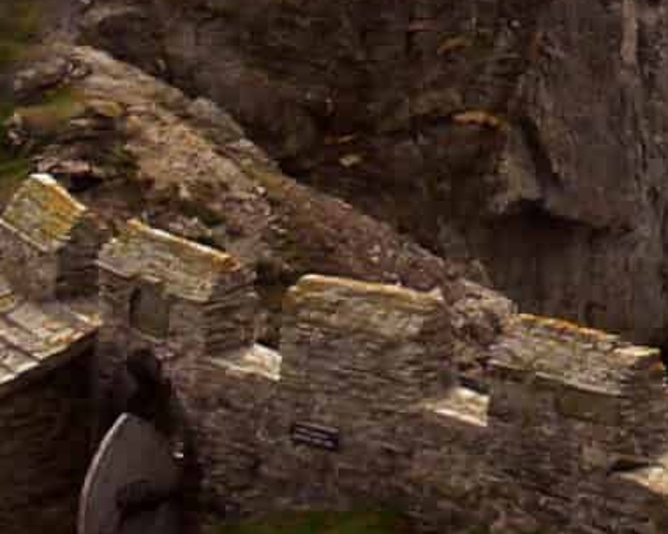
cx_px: 1142
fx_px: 4566
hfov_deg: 8.1
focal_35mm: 231
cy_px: -814
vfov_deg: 6.3
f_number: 5
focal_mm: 7.4
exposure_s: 1/125
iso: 80
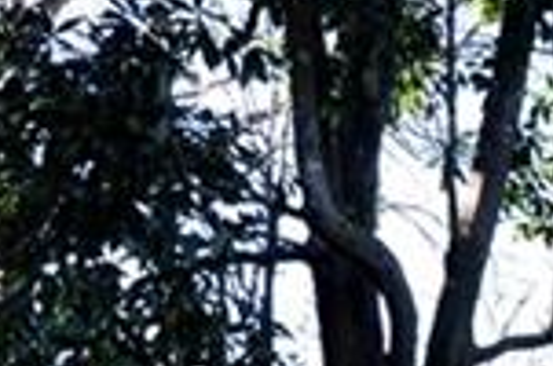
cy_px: 640
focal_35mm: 102
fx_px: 1564
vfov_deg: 12.3
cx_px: 1201
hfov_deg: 15.0
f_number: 5.6
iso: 250
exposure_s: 1/125
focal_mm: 10
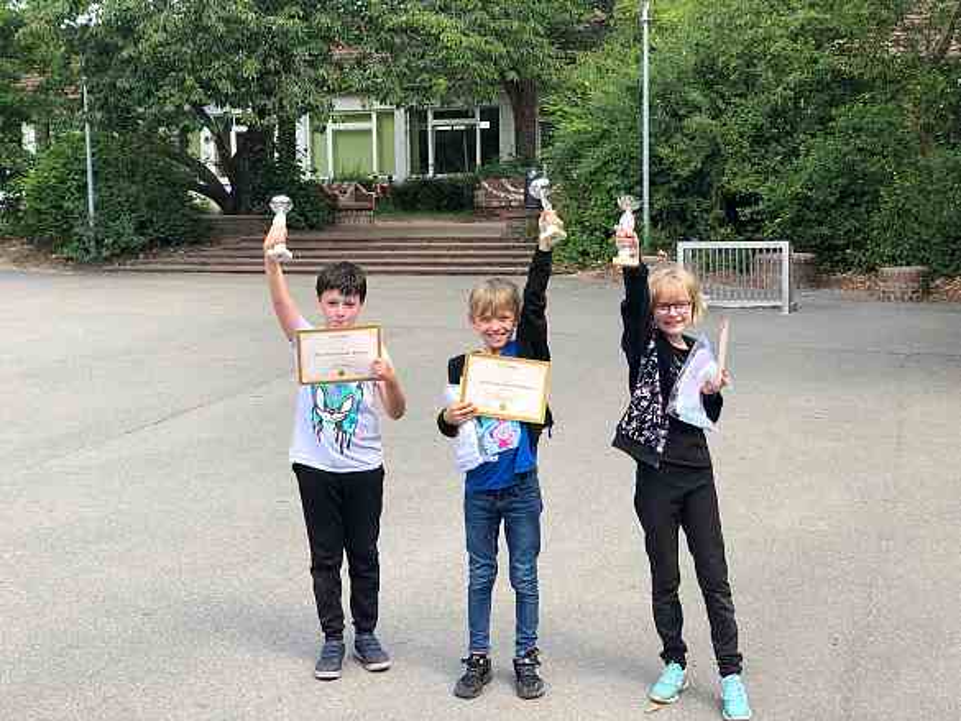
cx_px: 480
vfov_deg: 28.0
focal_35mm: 52
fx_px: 1444
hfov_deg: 36.8
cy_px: 360
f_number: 2.4
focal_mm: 6
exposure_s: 1/206
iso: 16
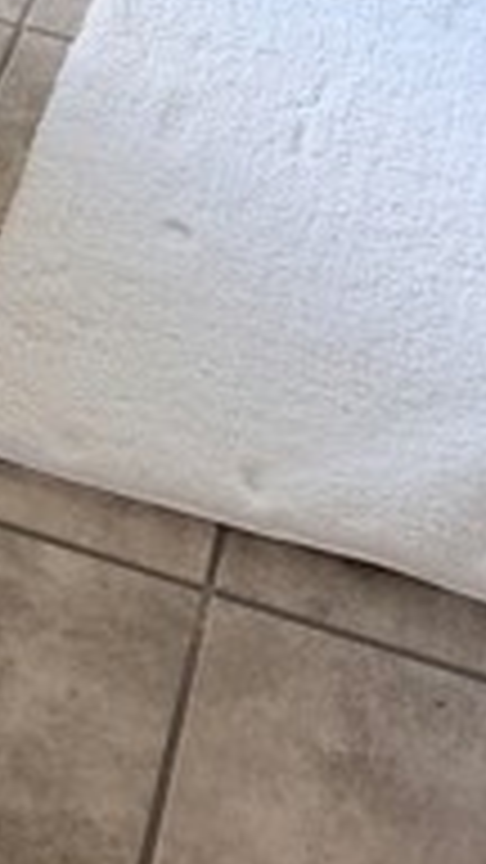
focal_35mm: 87
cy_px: -414
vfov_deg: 20.9
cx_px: -252
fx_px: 1993
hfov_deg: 13.1
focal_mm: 6.76
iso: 160
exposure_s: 1/121
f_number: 1.78
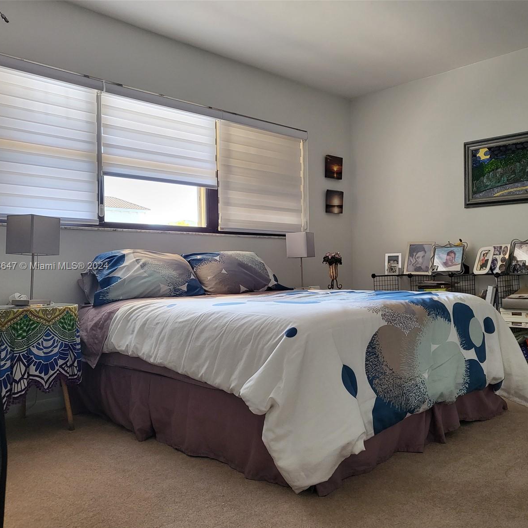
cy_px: 267
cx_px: 322
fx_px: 535
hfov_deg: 52.1
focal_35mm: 31
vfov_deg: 52.5
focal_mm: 4.25
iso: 200
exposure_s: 1/119
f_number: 1.8
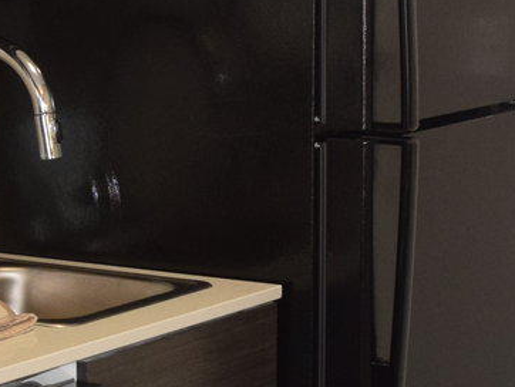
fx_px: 2427
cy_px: 291
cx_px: 256
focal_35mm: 163
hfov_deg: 12.1
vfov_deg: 9.1
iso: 800
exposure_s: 1/60
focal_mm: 20
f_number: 4
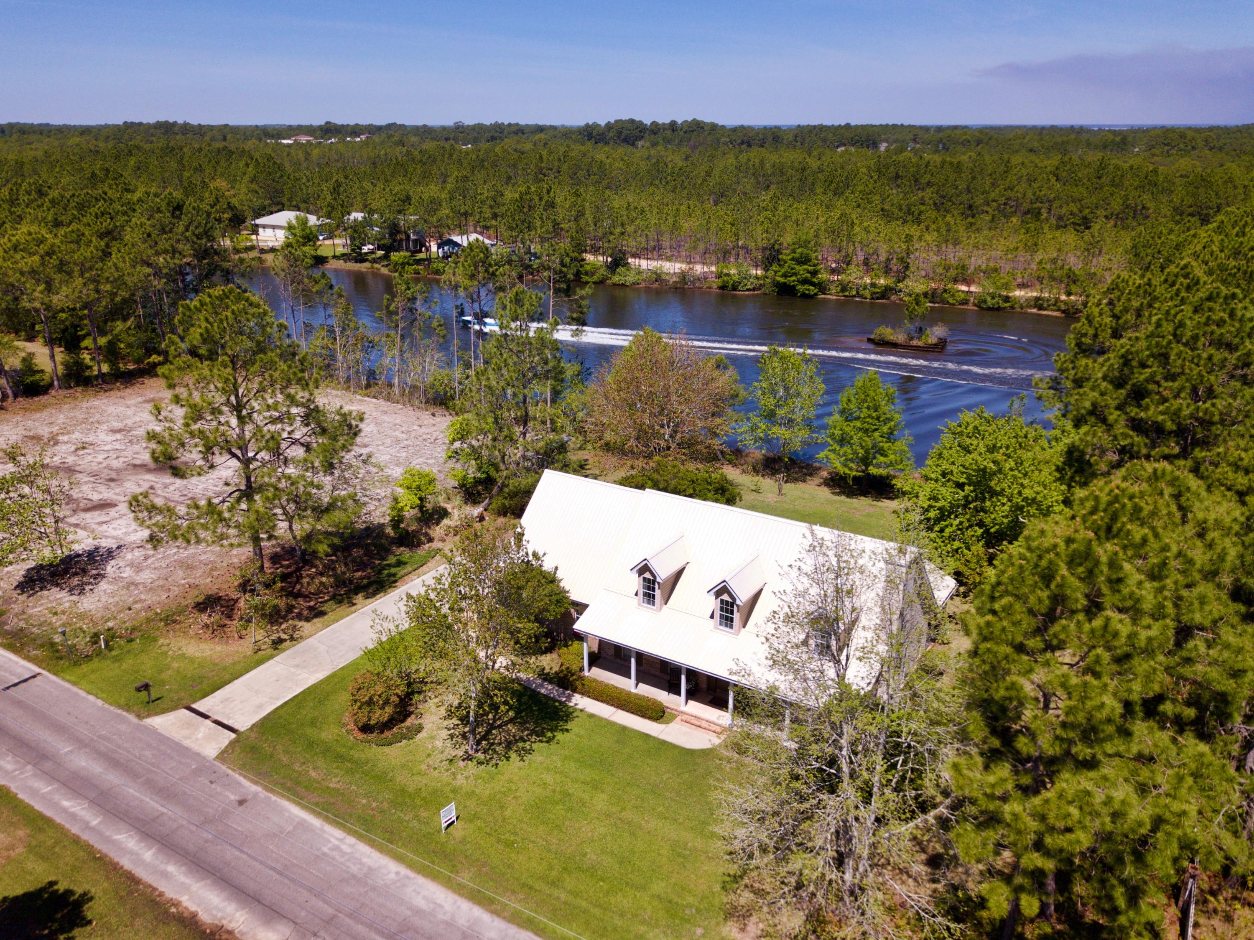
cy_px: 470
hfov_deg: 67.3
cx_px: 627
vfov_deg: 53.1
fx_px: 942
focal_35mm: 26
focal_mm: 4.73
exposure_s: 1/1592
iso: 100
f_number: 2.2
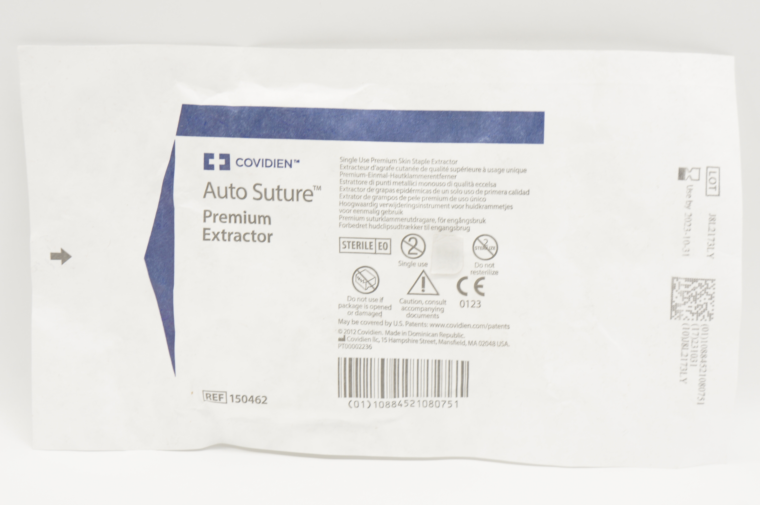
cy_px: 252
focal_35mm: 82
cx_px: 380
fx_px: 1740
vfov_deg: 16.5
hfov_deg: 24.6
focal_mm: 55
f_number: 6.3
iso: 200
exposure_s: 1/25
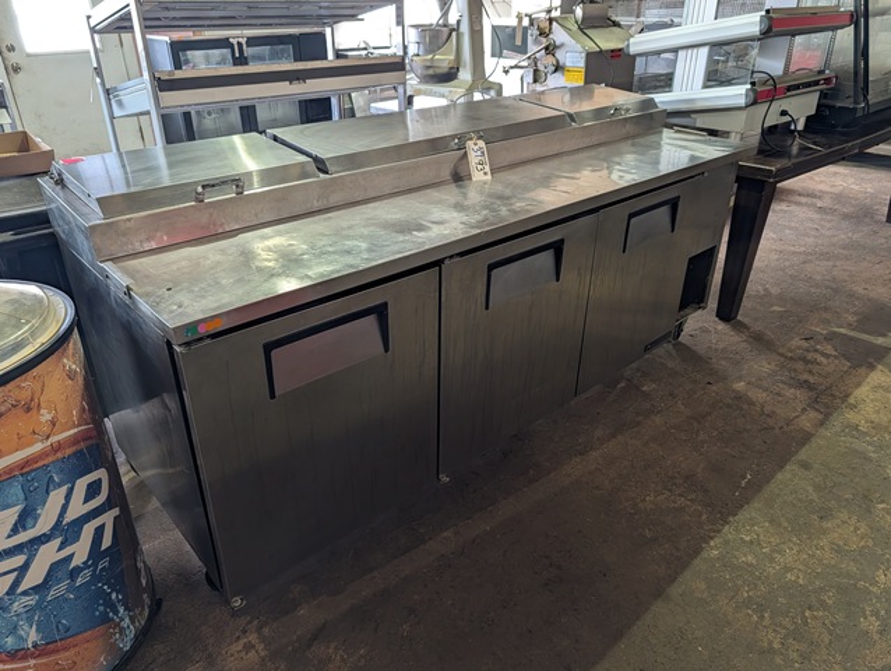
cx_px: 446
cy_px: 336
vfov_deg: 56.9
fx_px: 618
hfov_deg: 71.5
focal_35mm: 24
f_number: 1.68
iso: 272
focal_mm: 6.9
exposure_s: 1/120
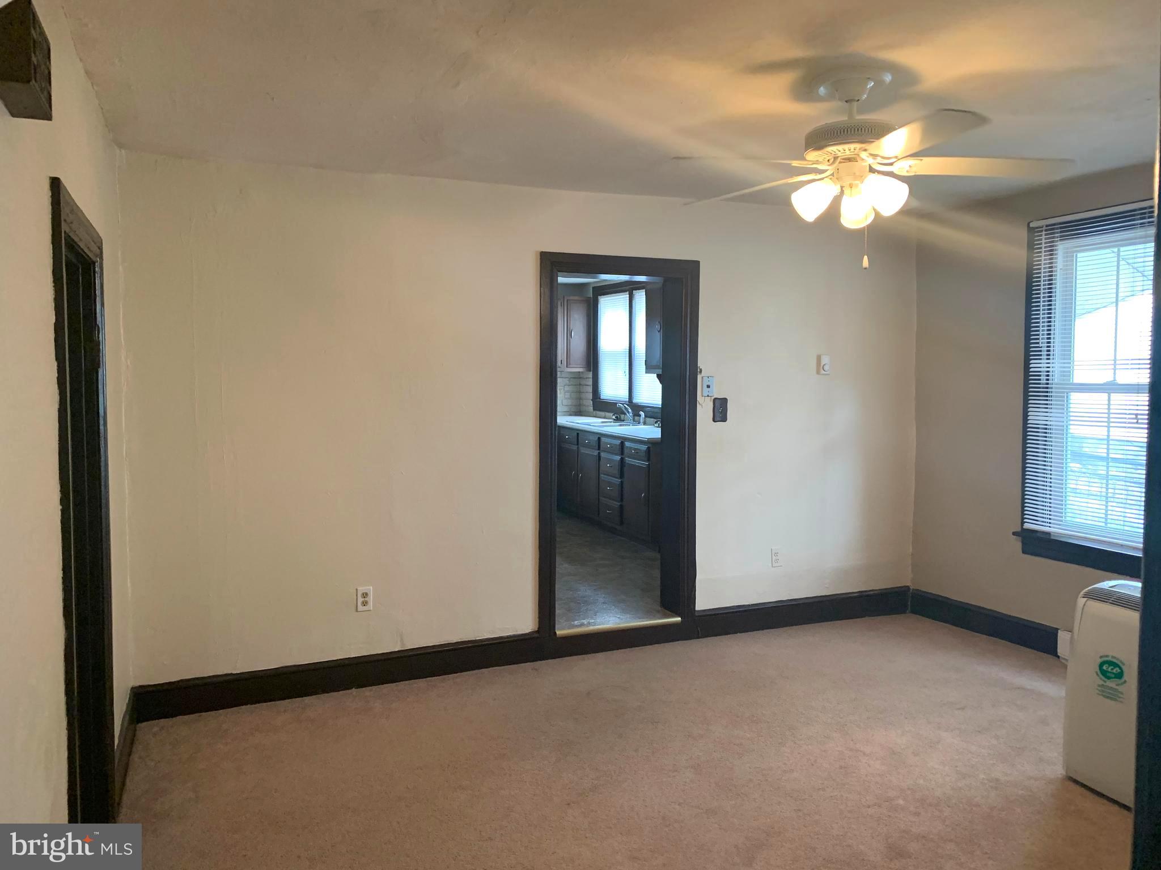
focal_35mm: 26
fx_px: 872
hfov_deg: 67.3
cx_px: 580
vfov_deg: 53.1
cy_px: 435
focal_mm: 4.25
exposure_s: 1/60
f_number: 1.8
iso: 250
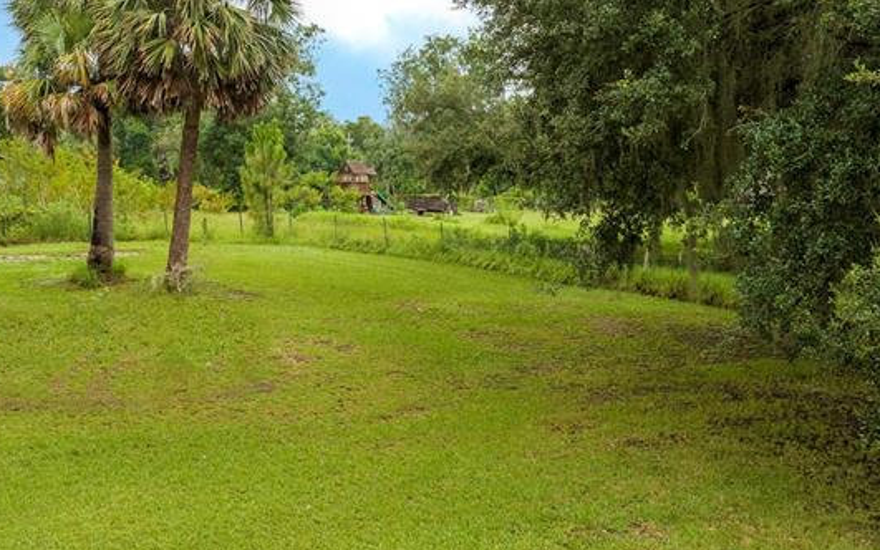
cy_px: 131
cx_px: 324
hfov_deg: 40.7
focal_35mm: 49
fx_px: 1175
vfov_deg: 26.0
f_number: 2.8
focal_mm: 12.29
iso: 190
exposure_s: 1/640
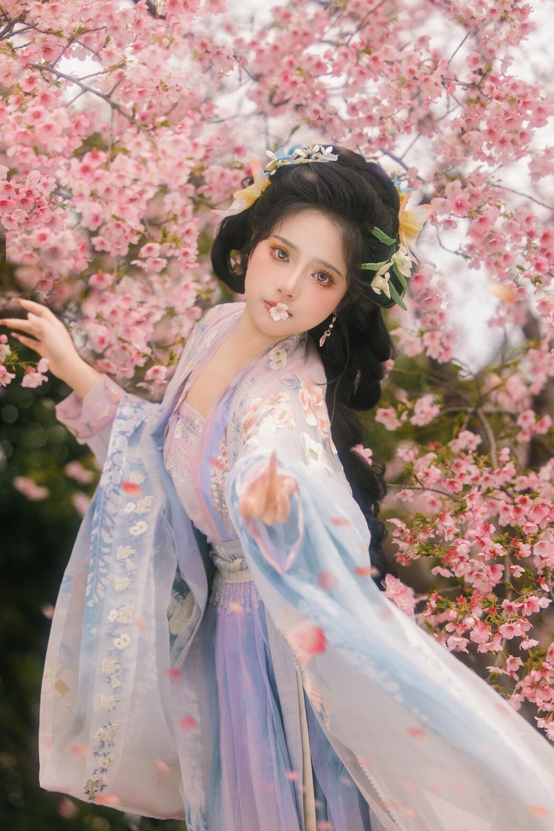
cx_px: 277
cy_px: 416
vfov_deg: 19.8
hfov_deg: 13.3
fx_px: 2377
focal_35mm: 103
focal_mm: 104
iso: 100
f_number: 2.8
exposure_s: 1/800
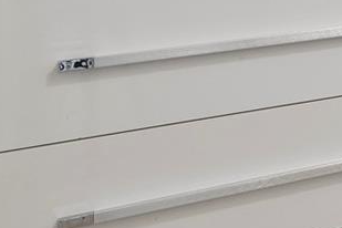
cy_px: -167
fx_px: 836
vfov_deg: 14.0
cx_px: 755
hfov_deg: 15.8
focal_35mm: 88
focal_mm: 17
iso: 400
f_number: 8
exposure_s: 1/8
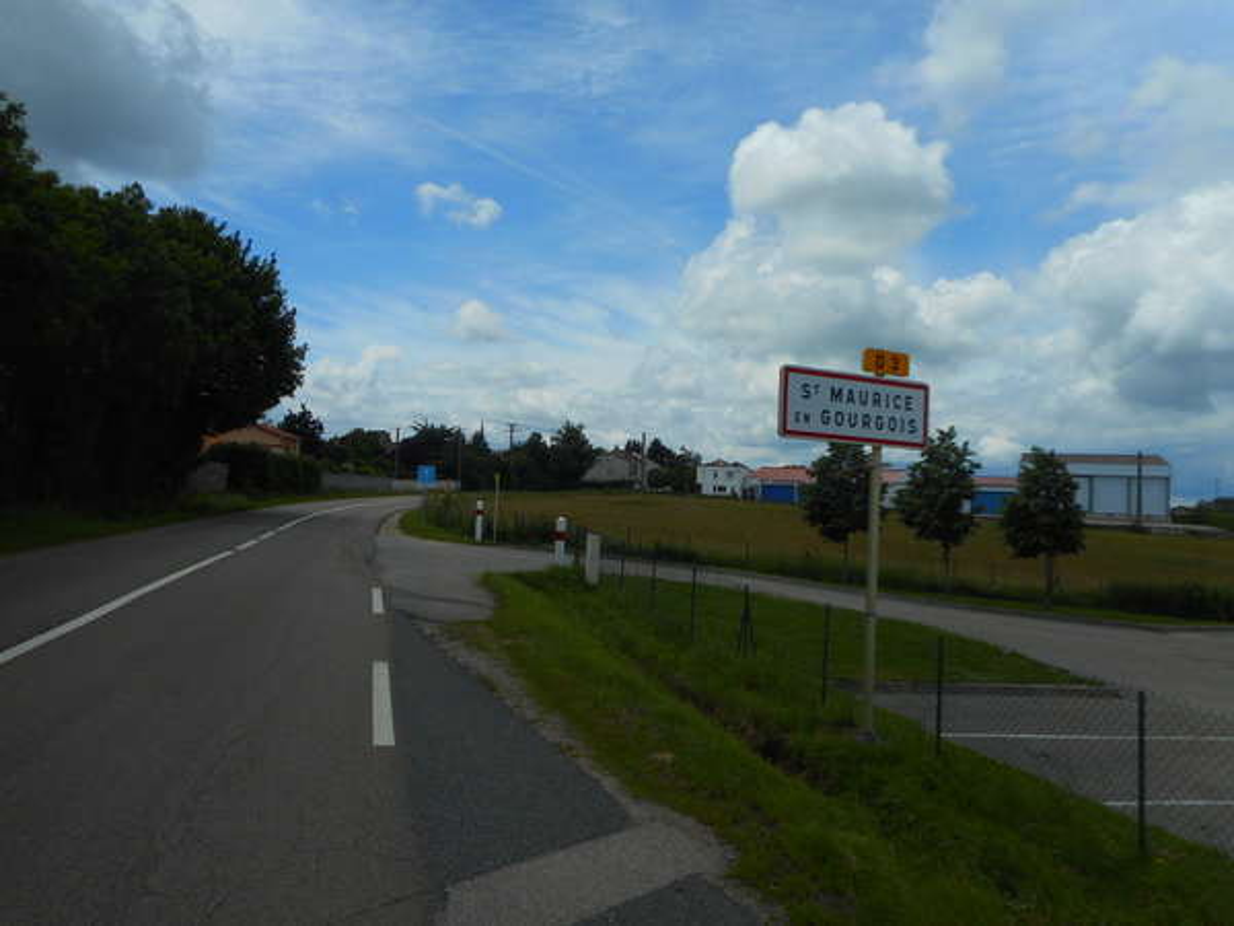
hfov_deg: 69.4
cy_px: 463
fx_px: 891
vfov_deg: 54.9
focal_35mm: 25
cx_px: 617
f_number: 10.5
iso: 80
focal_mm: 4.5
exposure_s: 1/250
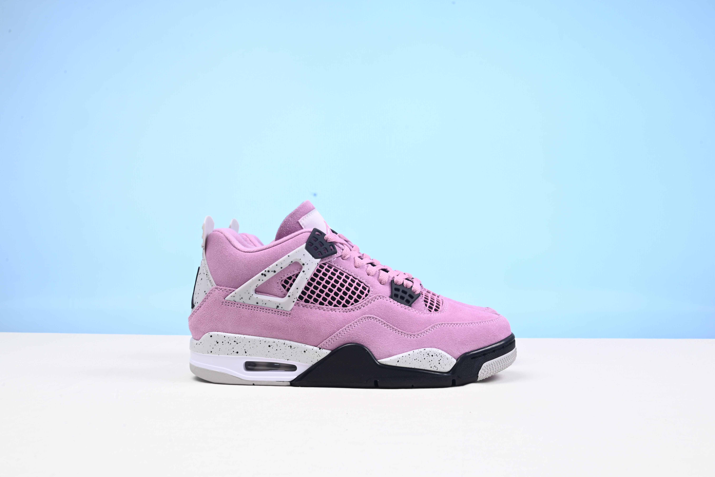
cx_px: 358
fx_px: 795
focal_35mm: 40
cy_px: 238
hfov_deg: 48.4
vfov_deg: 33.4
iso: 100
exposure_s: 1/2
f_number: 16
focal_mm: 40
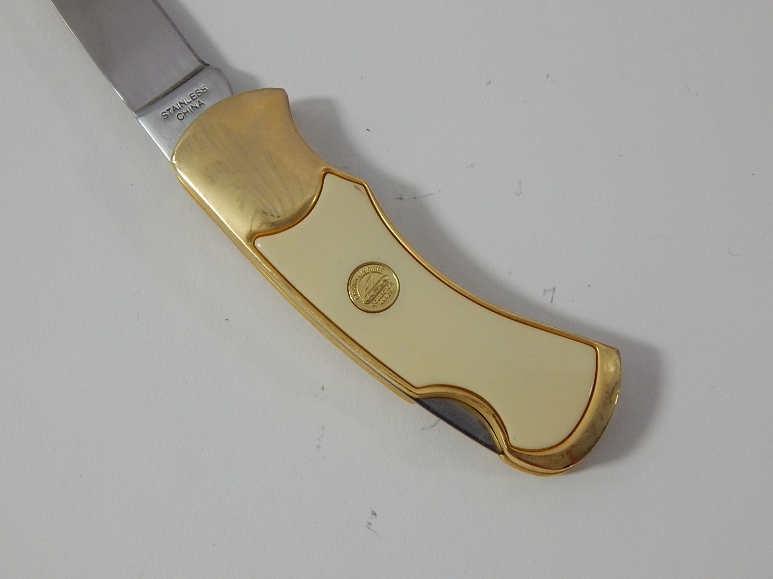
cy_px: 290
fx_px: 1206
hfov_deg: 35.5
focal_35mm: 54
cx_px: 386
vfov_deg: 27.0
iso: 400
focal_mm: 9.7
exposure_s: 1/60
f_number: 3.8
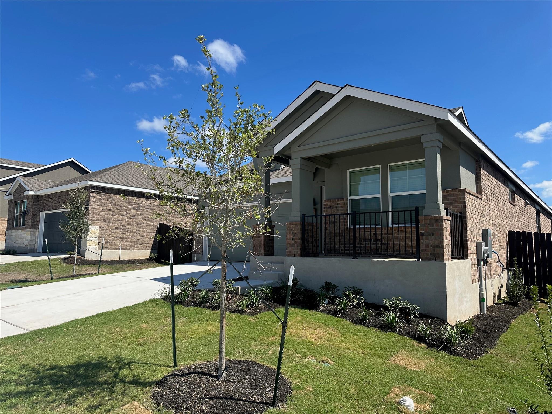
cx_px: 276
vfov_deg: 56.8
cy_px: 207
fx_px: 383
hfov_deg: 71.6
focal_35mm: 24
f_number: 1.78
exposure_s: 1/3597
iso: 80
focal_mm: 6.86
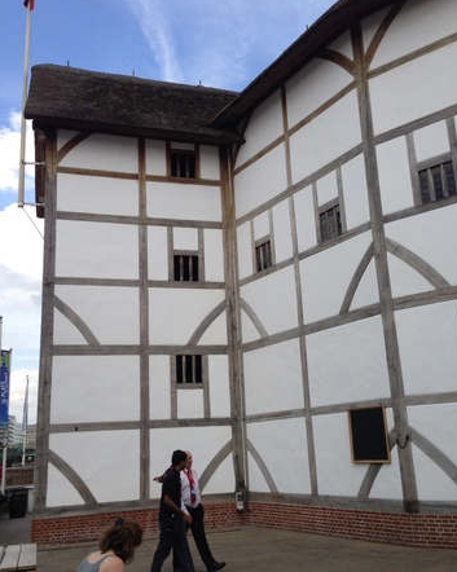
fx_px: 592
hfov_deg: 42.2
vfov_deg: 51.5
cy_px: 304
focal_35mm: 35
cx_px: 230
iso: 50
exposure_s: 1/889
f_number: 2.4
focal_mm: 4.13
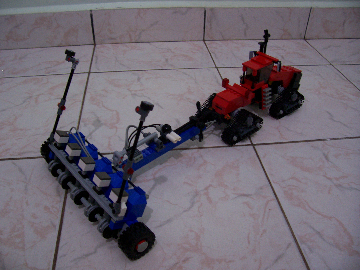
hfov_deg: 54.0
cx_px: 180
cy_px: 135
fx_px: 354
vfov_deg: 41.8
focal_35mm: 34
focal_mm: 5.6
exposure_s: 1/8
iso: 160
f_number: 2.7
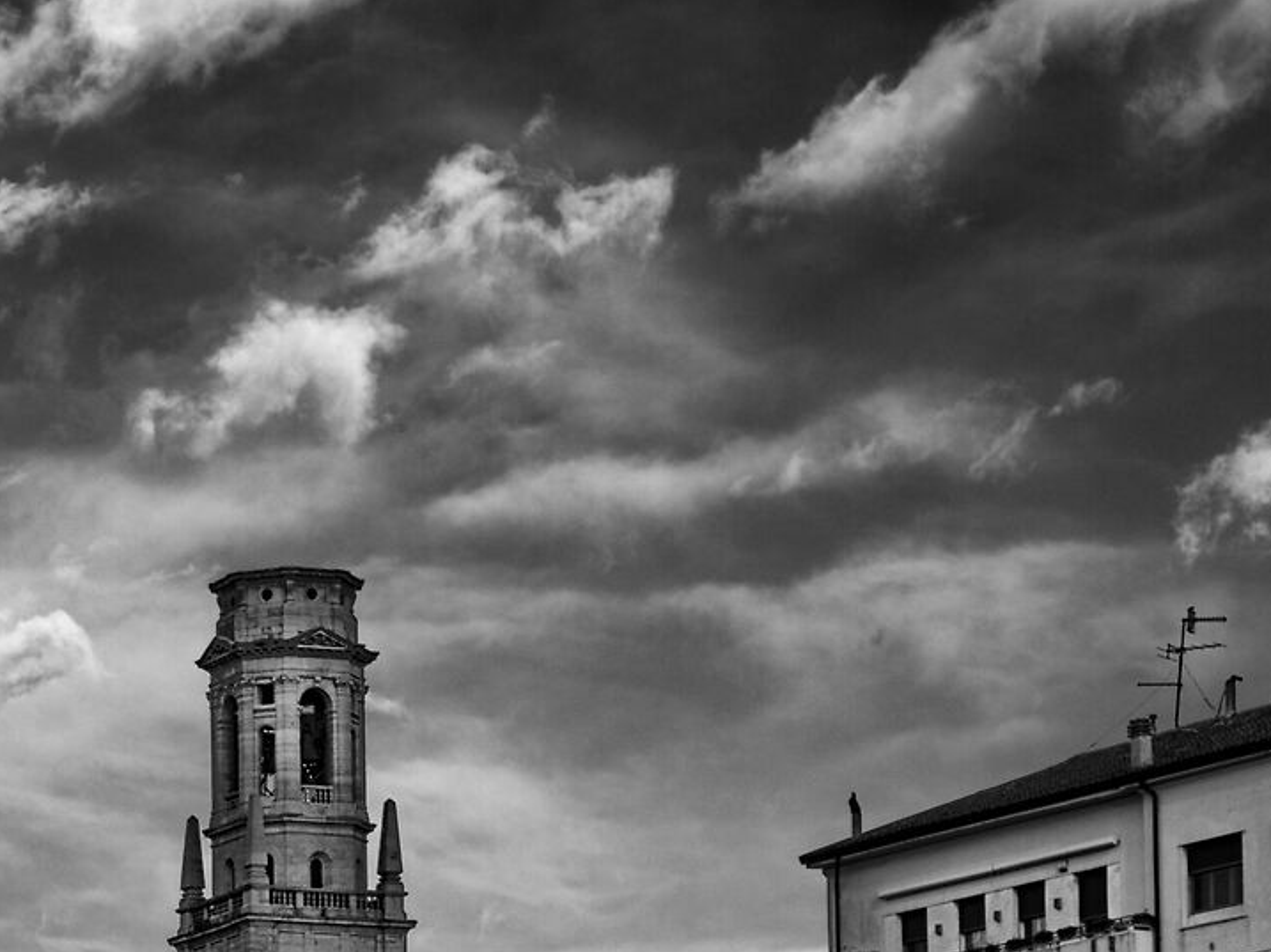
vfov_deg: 9.9
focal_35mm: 145
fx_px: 5321
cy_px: 1412
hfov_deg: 13.3
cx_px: -220
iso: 200
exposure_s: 1/1000
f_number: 4.5
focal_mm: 45
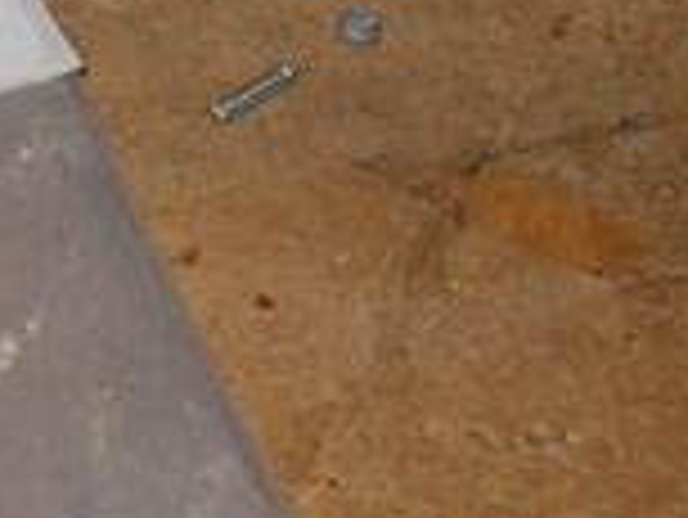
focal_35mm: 146
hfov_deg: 13.4
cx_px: 63
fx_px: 2904
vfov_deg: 10.2
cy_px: 113
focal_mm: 8.9
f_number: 7.9
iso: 125
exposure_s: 1/60
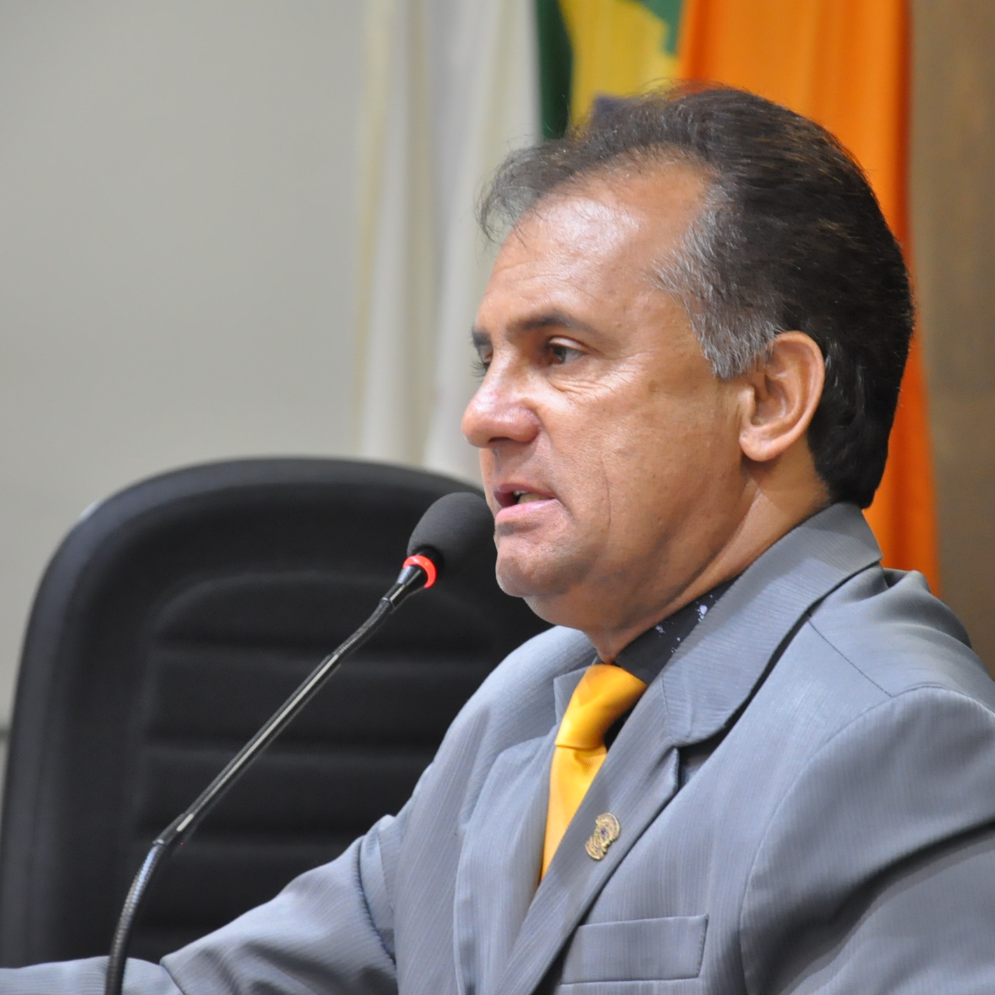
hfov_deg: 8.7
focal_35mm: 202
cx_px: 609
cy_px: 498
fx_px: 6557
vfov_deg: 8.7
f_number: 5.6
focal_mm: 105
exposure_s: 1/50
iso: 2000
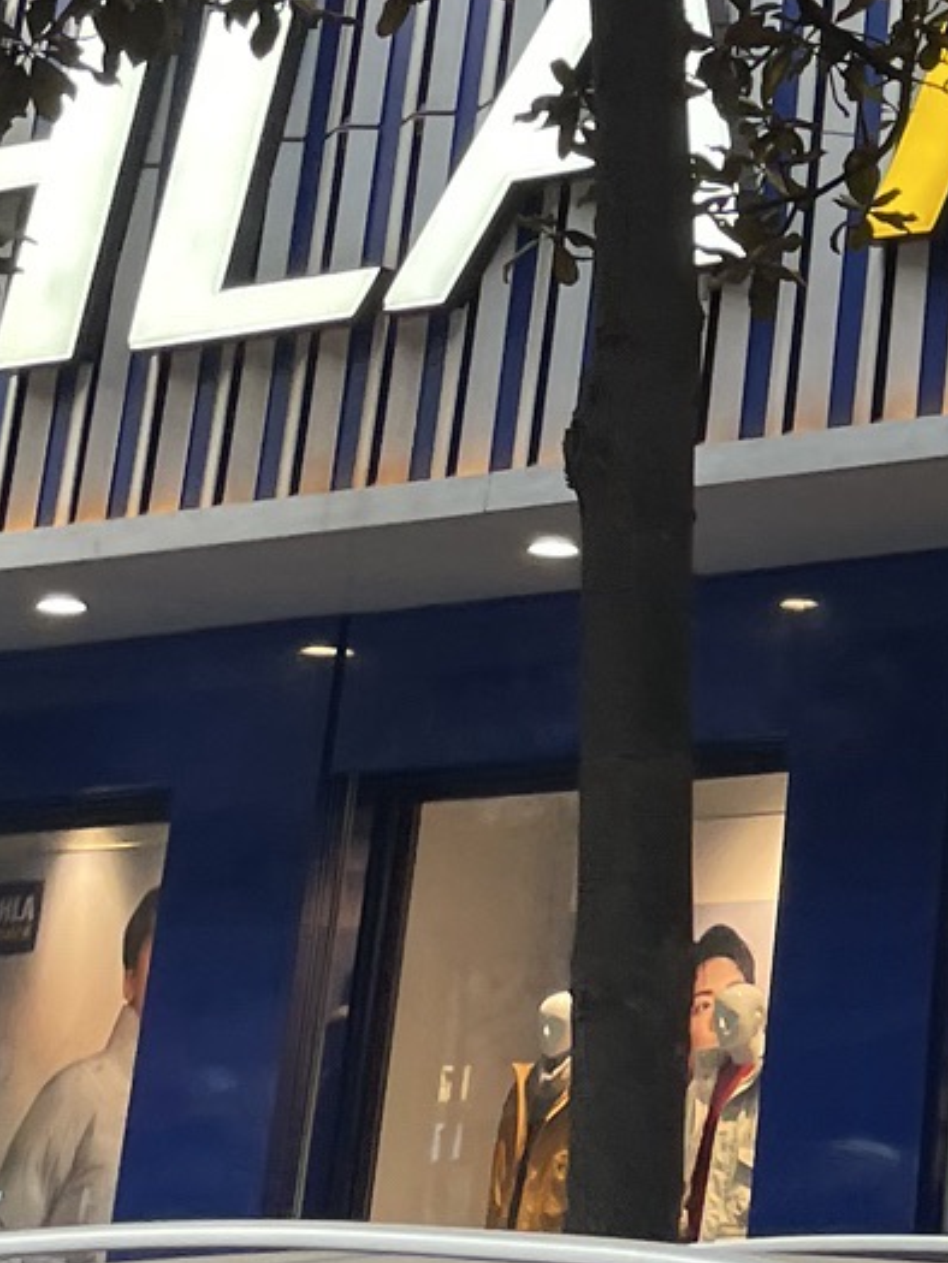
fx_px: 3614
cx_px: 1667
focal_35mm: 99
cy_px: -41
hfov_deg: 13.5
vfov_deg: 19.2
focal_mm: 4.2
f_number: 1.6
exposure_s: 1/121
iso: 32
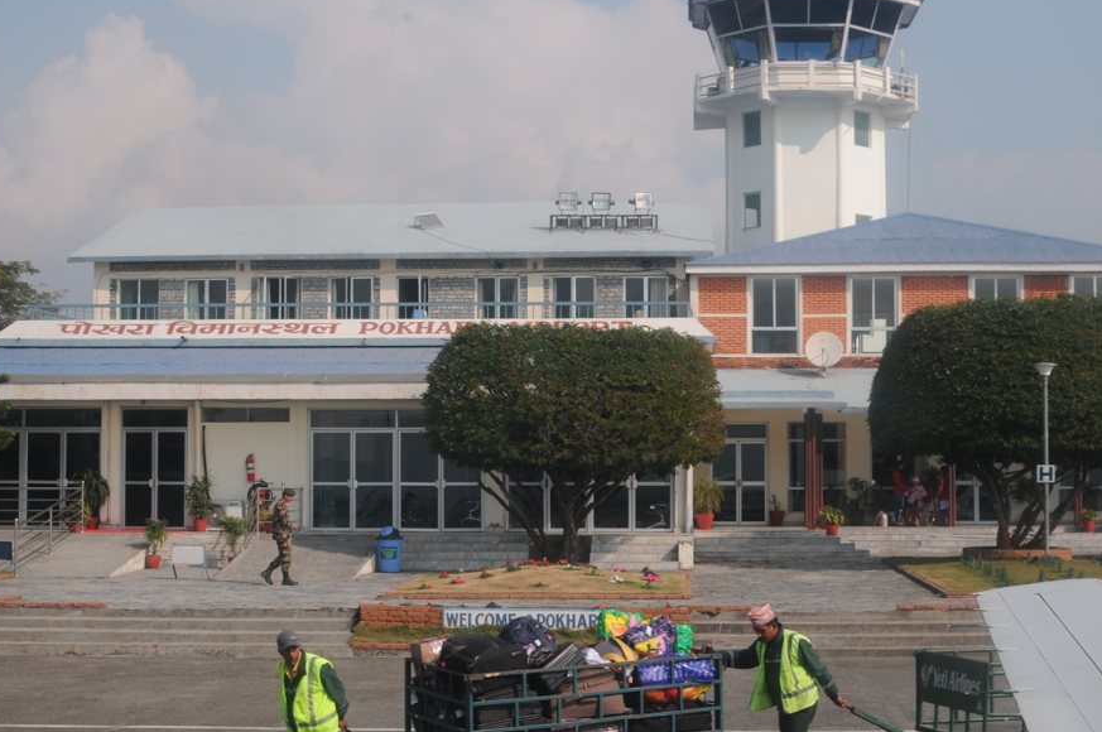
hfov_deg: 32.6
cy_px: 375
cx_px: 590
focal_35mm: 62
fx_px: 1883
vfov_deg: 22.0
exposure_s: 1/125
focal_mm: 35
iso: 200
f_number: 5.6
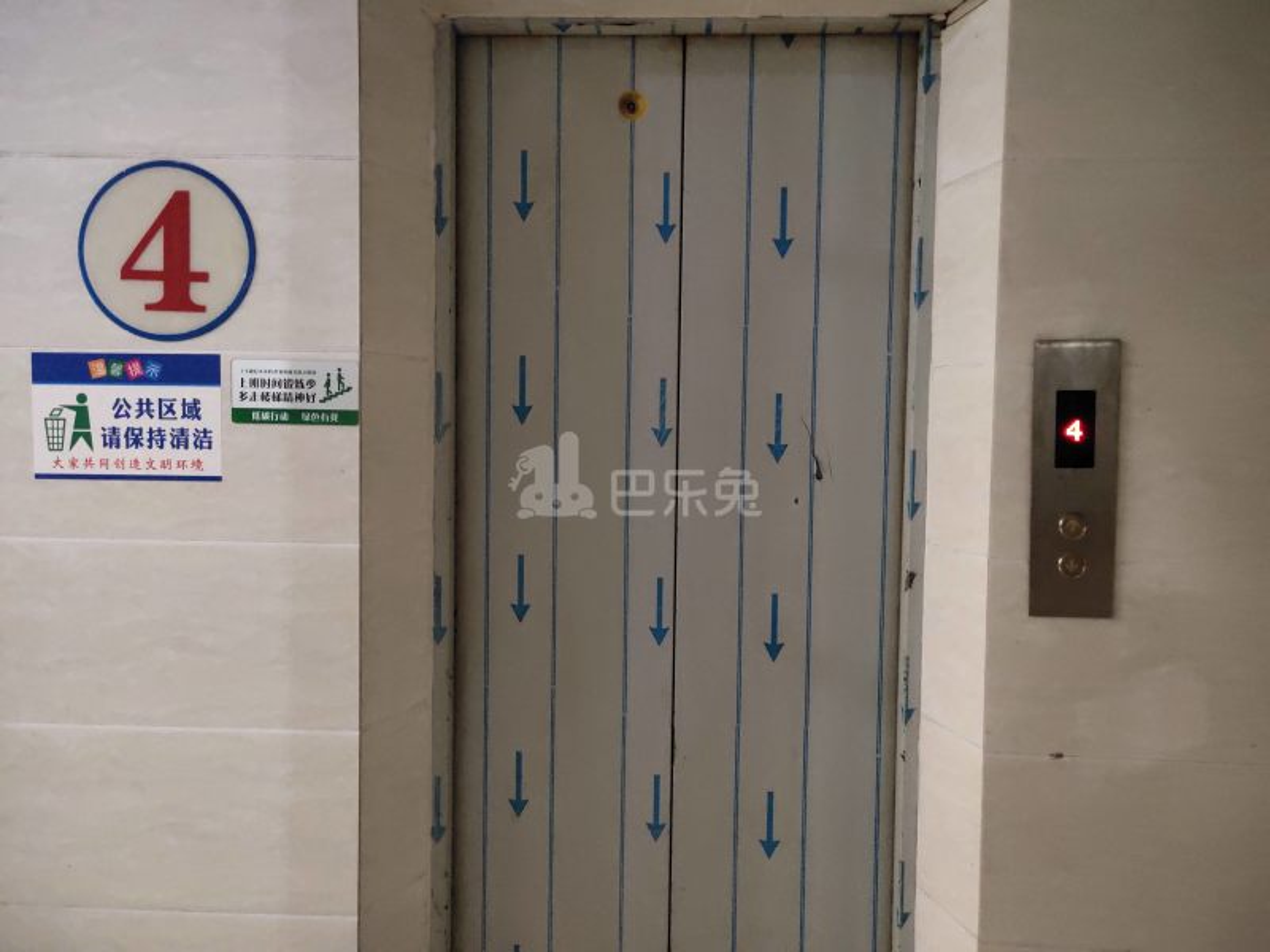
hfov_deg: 61.7
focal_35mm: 29
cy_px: 476
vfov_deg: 48.2
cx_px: 635
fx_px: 1064
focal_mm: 4.27
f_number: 1.8
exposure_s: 1/17
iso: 844
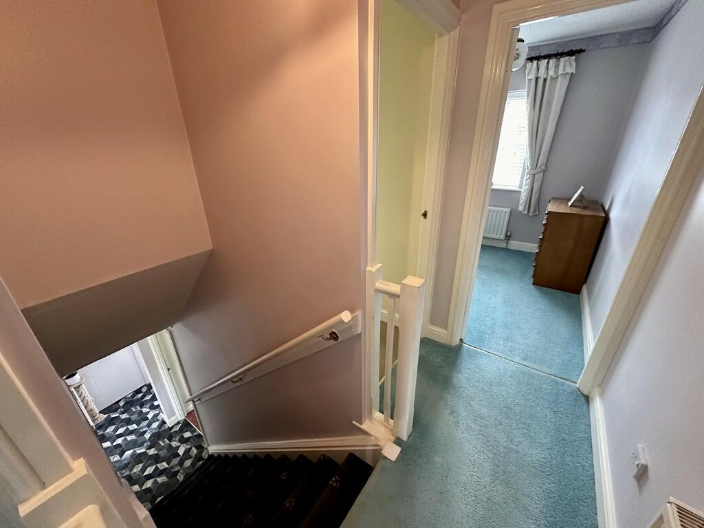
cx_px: 352
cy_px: 264
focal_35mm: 14
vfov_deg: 85.7
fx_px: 285
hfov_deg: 102.1
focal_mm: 2.22
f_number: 2.2
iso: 400
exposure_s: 1/50
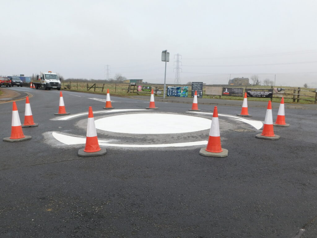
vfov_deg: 46.8
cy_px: 119
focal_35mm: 30
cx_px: 158
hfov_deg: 60.0
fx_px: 275
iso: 125
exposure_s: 1/800
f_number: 3.2
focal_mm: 5.3
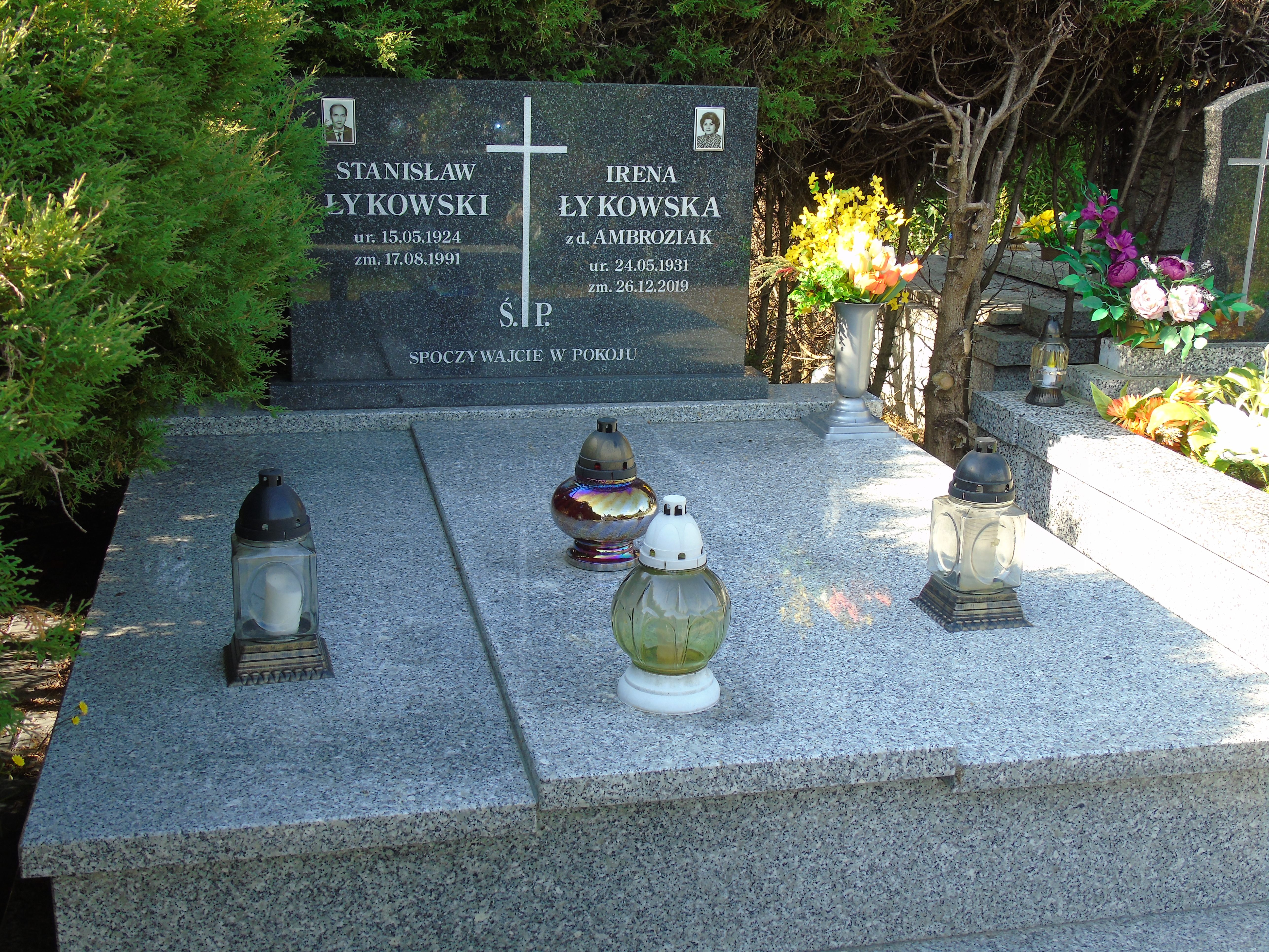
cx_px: 634
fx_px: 1466
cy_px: 476
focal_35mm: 40
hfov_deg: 46.8
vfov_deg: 36.0
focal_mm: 7.1
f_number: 3.9
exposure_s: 1/100
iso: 80
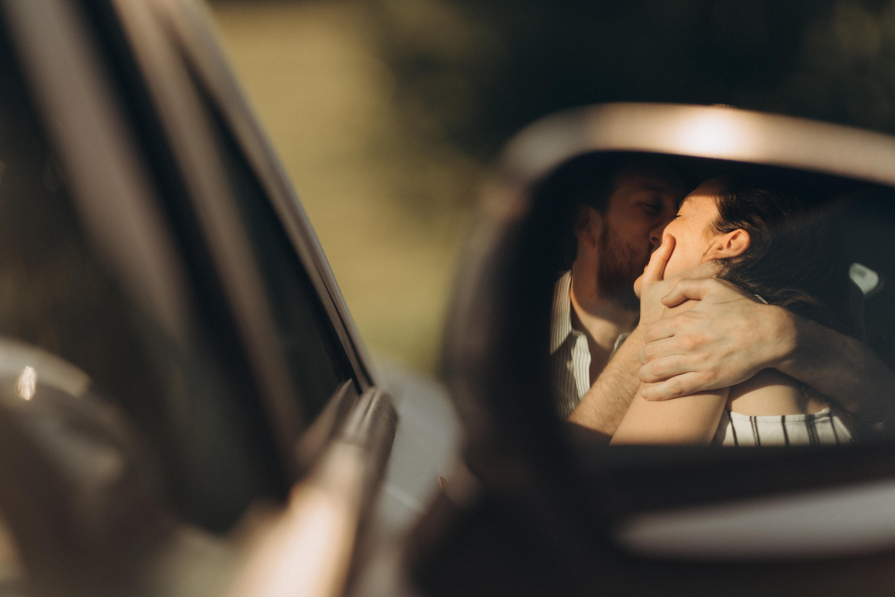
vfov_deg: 16.1
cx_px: 448
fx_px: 2114
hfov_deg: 23.9
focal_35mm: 85
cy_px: 298
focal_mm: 85
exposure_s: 1/1250
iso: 100
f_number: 1.8
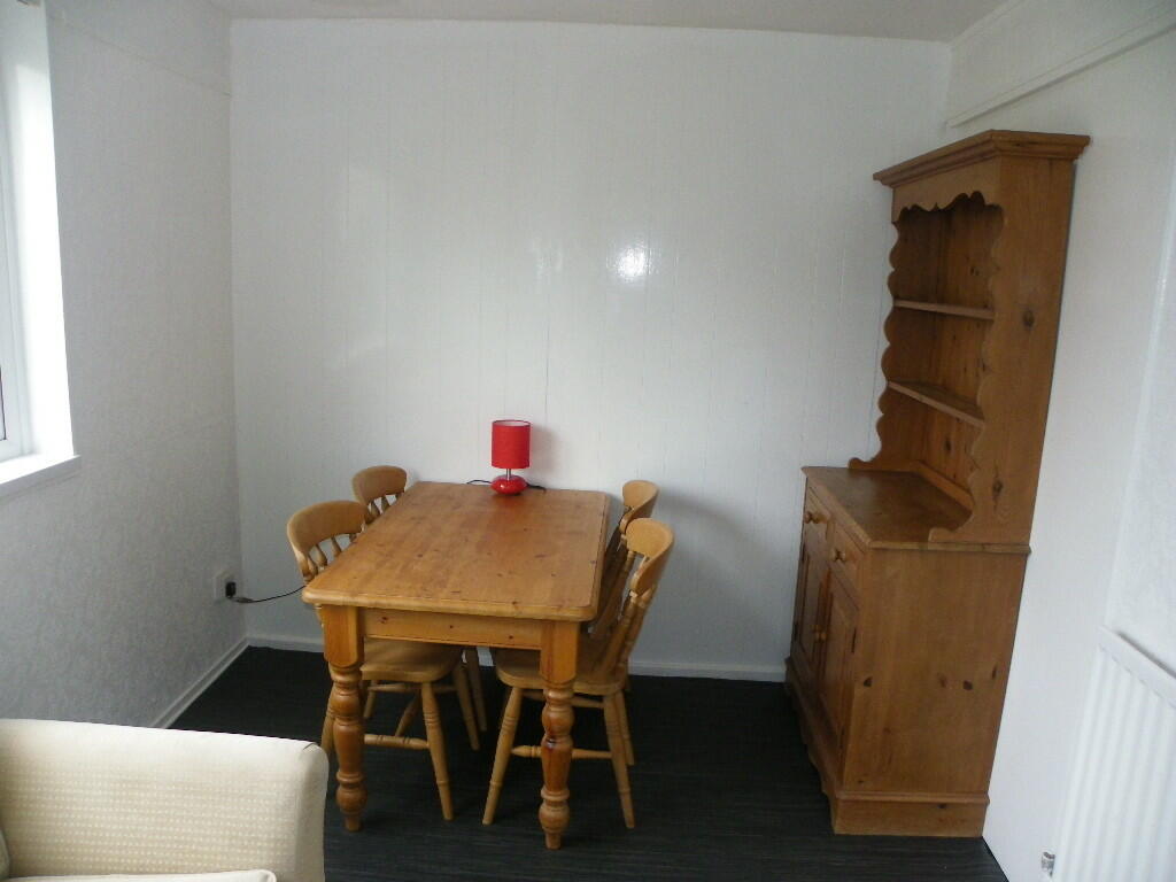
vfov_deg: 53.1
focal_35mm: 26
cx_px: 588
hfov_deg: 67.3
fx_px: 883
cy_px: 441
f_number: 2.8
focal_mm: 4.6
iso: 200
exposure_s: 1/60
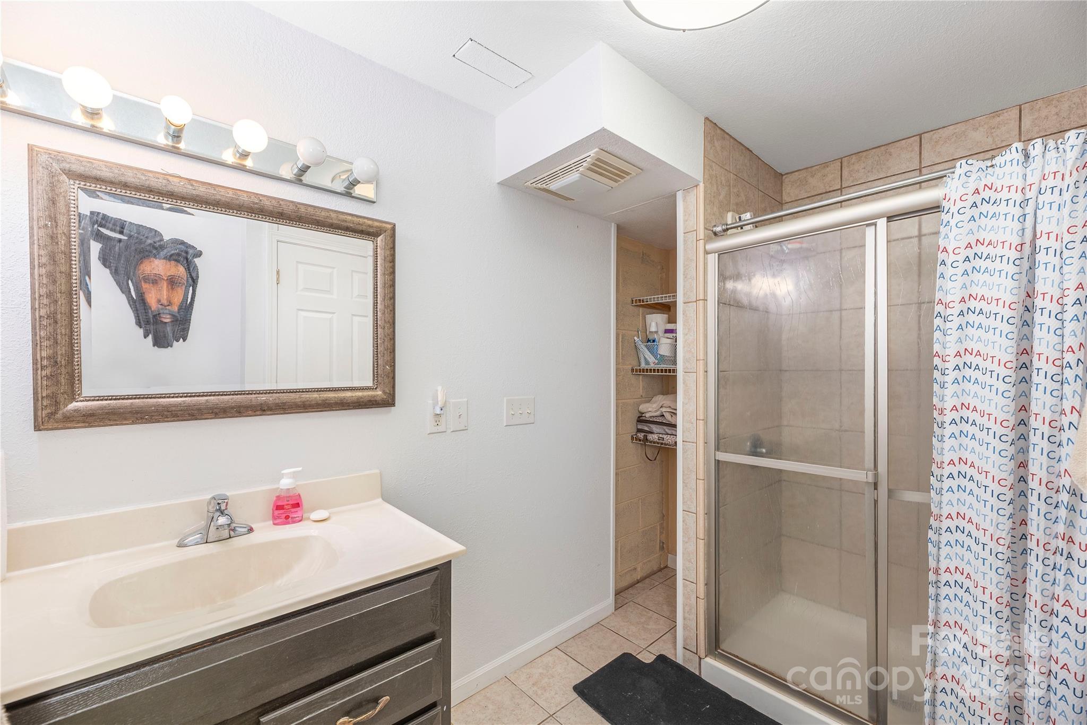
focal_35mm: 14
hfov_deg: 104.2
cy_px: 362
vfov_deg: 81.2
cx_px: 544
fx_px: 423
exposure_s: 1/125
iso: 320
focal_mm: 14
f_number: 7.1
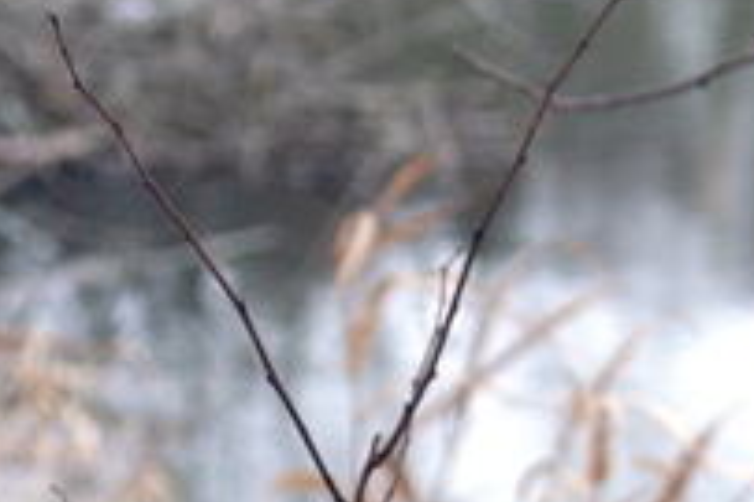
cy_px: -342
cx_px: 453
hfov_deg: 9.2
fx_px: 4709
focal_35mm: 225
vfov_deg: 6.0
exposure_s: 1/60
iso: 450
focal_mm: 38
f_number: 5
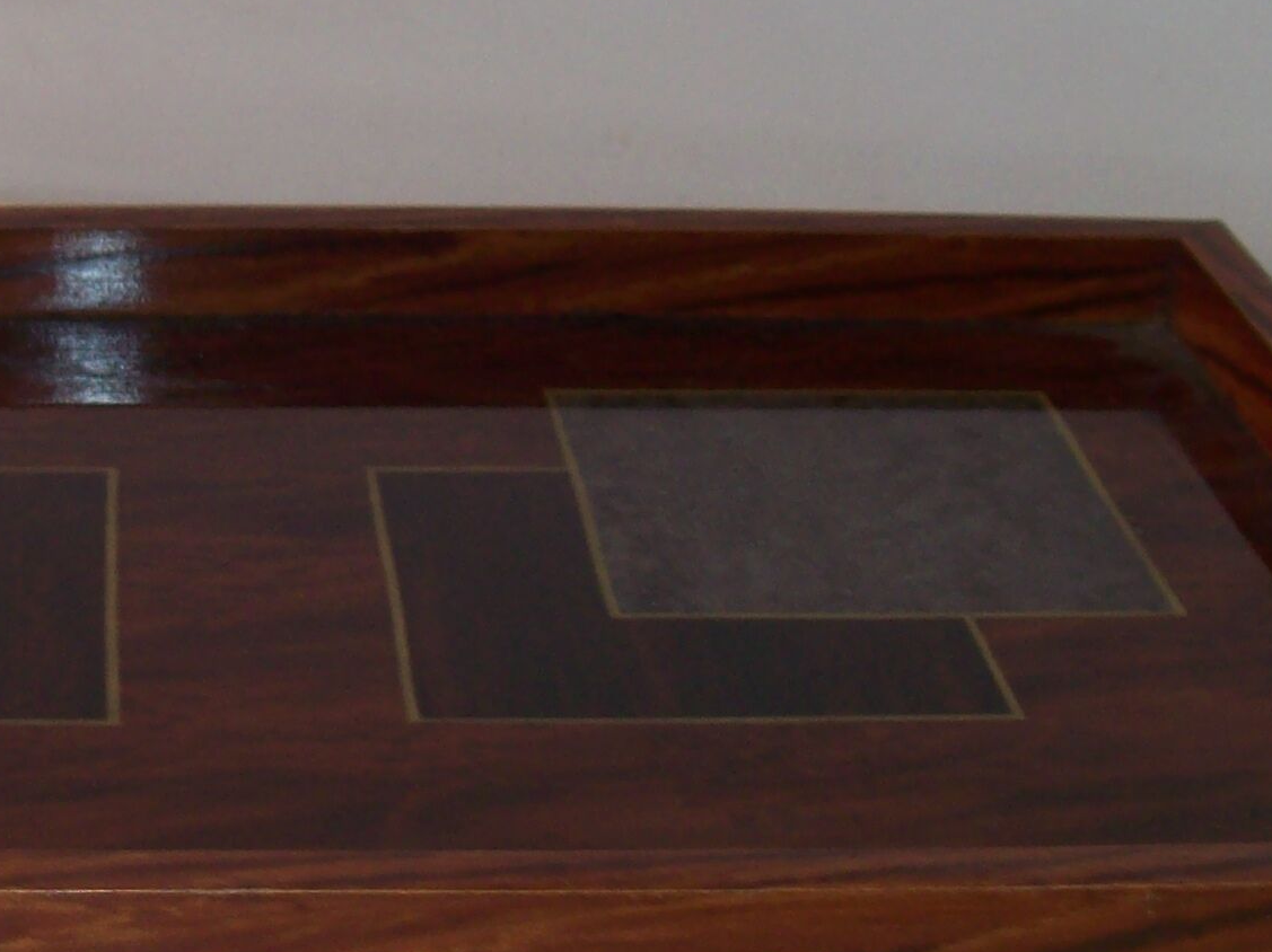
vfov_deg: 16.2
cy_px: 453
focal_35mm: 91
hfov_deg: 21.2
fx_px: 3342
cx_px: 203
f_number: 2.7
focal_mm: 6
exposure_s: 1/64
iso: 80
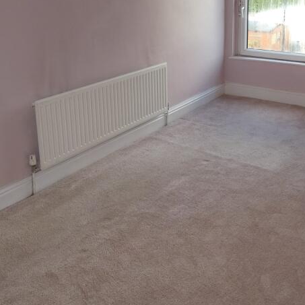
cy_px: 71
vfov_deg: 40.5
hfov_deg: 40.7
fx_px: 399
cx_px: 226
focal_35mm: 40
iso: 80
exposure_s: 1/60
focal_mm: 3.6
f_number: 2.8
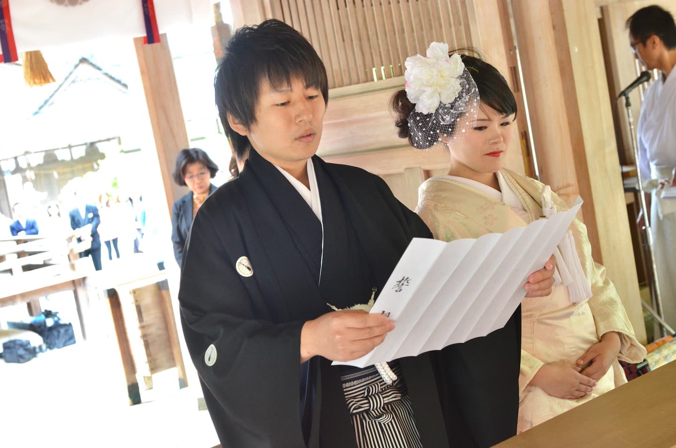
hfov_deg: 35.1
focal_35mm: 57
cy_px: 224
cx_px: 338
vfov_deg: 23.7
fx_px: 1068
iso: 1600
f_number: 4
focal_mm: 38
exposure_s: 1/160
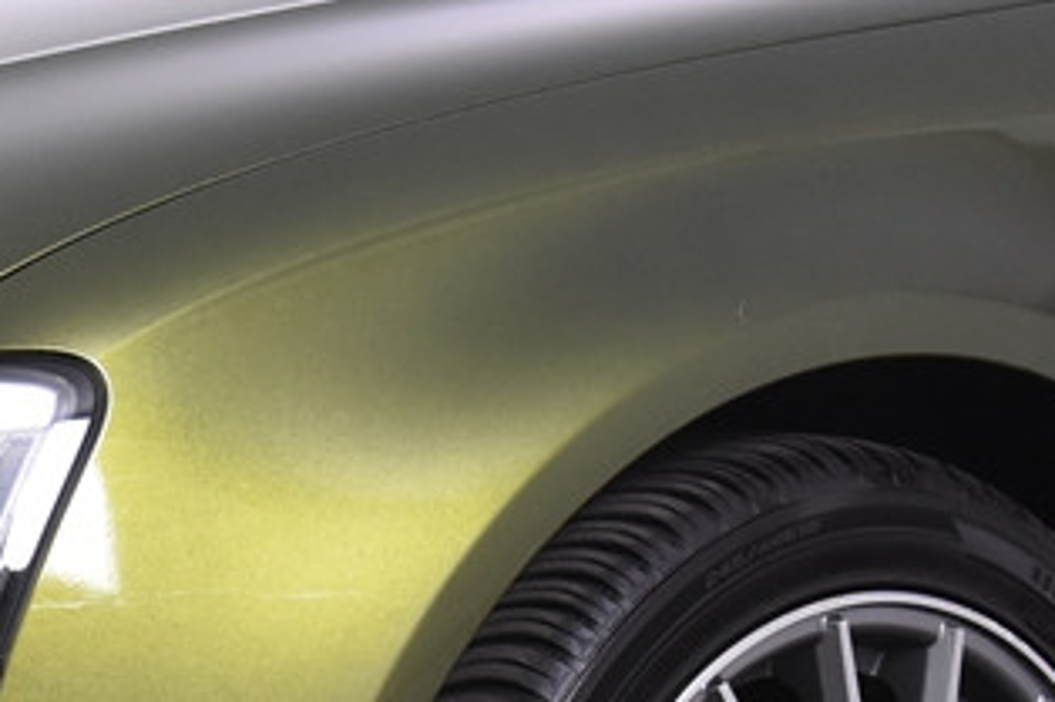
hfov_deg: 14.8
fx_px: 4013
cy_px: 935
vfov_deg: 9.8
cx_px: 30
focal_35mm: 137
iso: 1600
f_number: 4.5
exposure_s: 1/80
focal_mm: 28
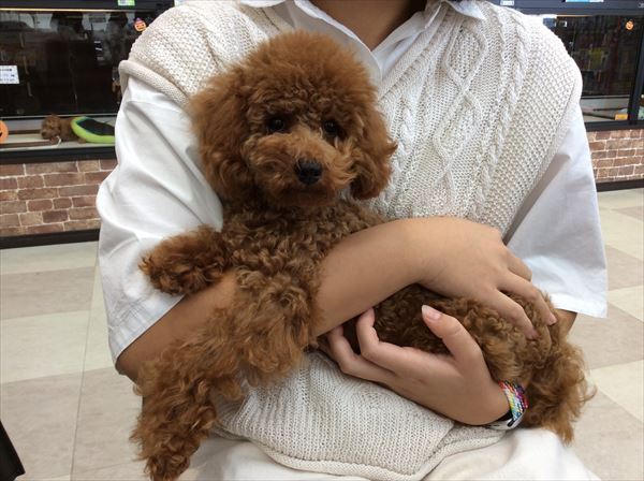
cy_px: 240
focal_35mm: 32
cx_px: 322
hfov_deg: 56.9
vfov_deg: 44.0
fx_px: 594
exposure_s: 1/30
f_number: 2.4
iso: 32
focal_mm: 3.3
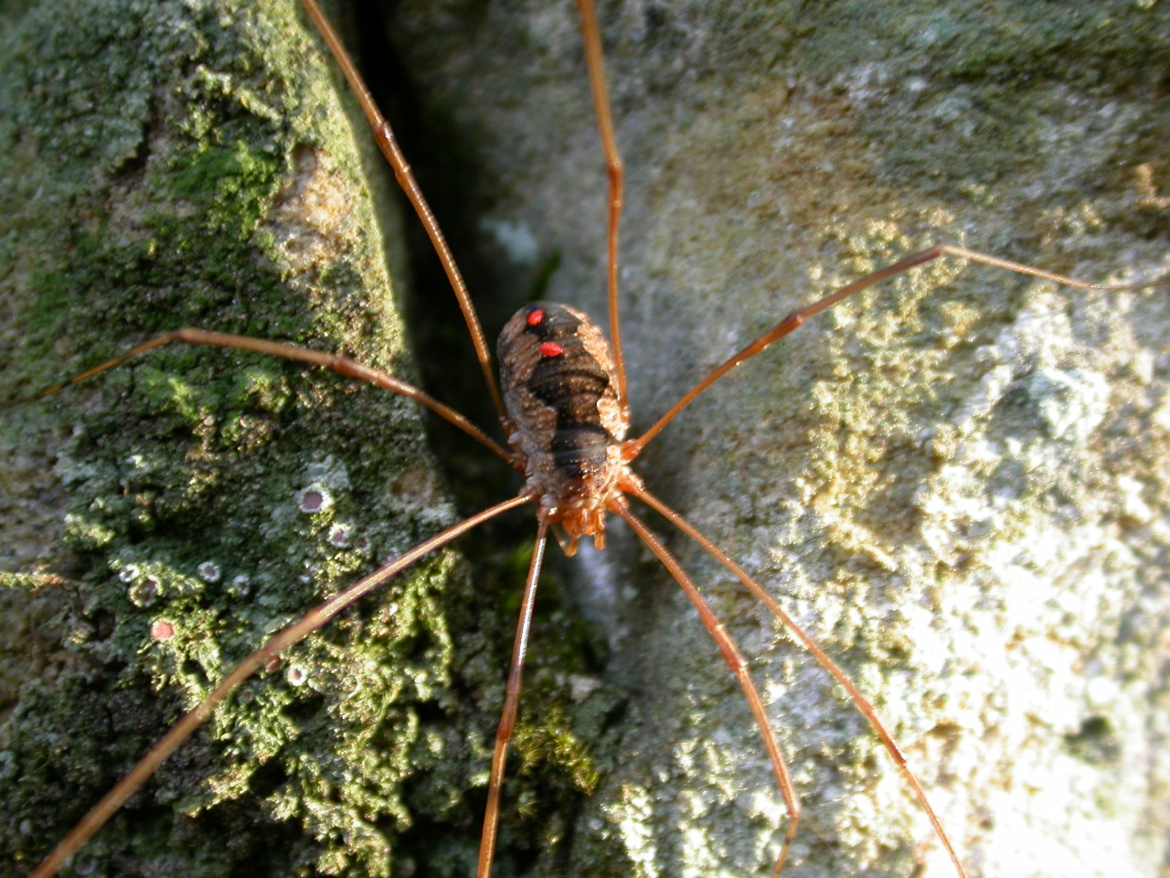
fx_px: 2805
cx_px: 585
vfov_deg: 17.8
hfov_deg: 23.6
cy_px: 439
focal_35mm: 83
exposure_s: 1/19.6
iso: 100
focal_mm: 17.3
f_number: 3.6
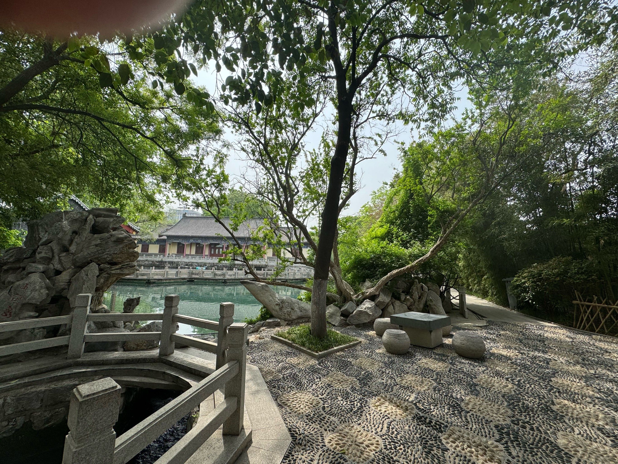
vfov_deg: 85.7
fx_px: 250
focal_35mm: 14
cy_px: 232
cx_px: 309
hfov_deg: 102.1
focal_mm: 2.22
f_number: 2.2
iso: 50
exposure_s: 1/1160
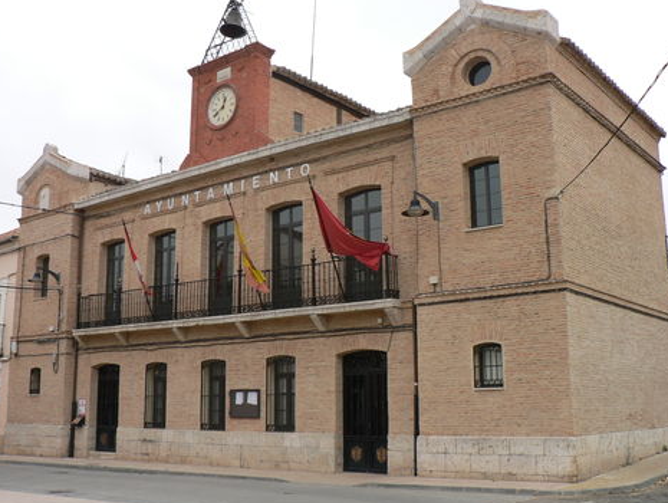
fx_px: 773
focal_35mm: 40
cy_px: 247
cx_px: 339
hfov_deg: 46.7
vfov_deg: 36.0
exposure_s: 1/200
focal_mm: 6.5
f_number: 4
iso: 64
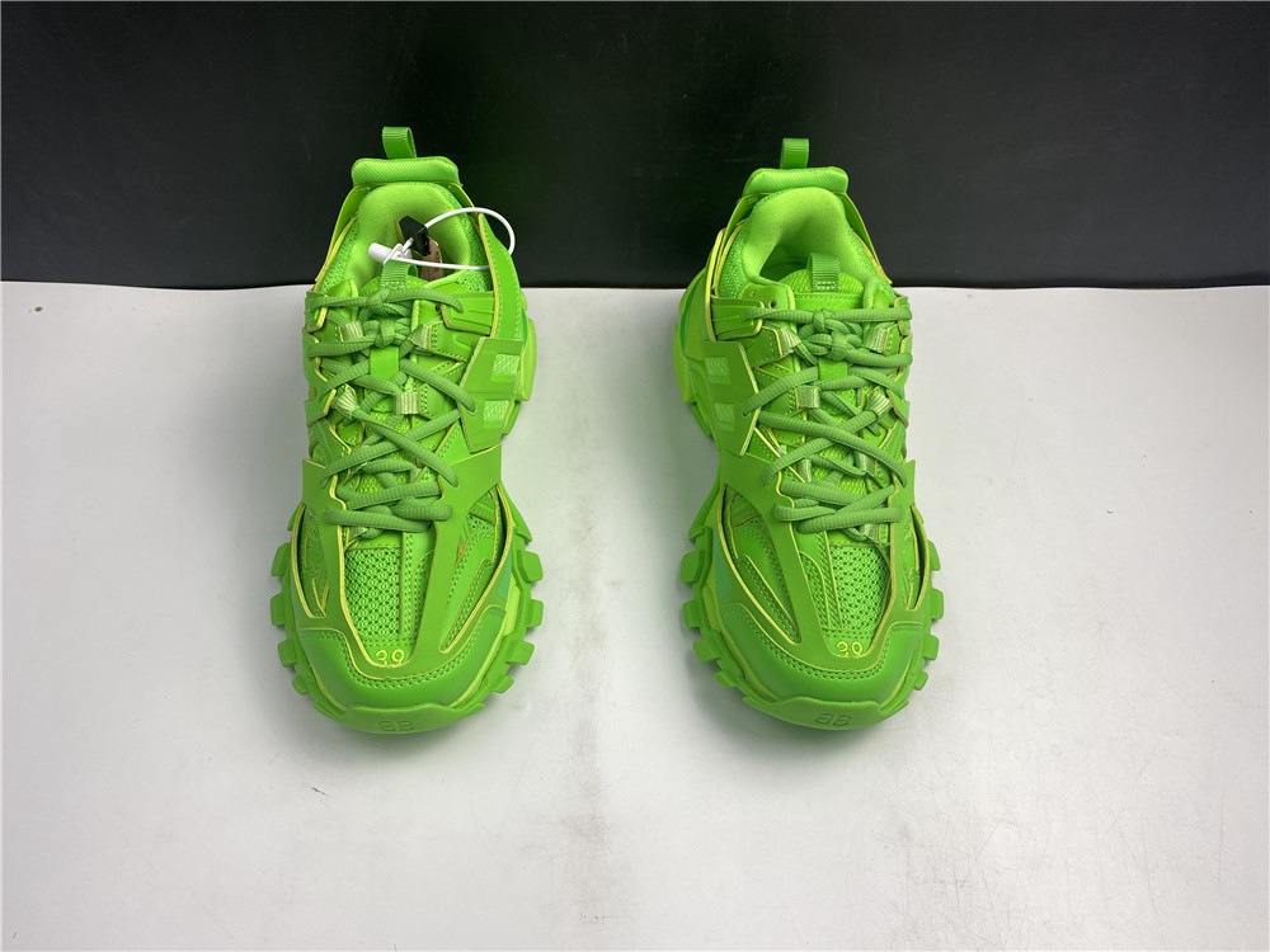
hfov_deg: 67.3
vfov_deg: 53.1
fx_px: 954
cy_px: 476
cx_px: 635
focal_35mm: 26
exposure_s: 1/100
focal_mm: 4.25
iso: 32
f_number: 1.8
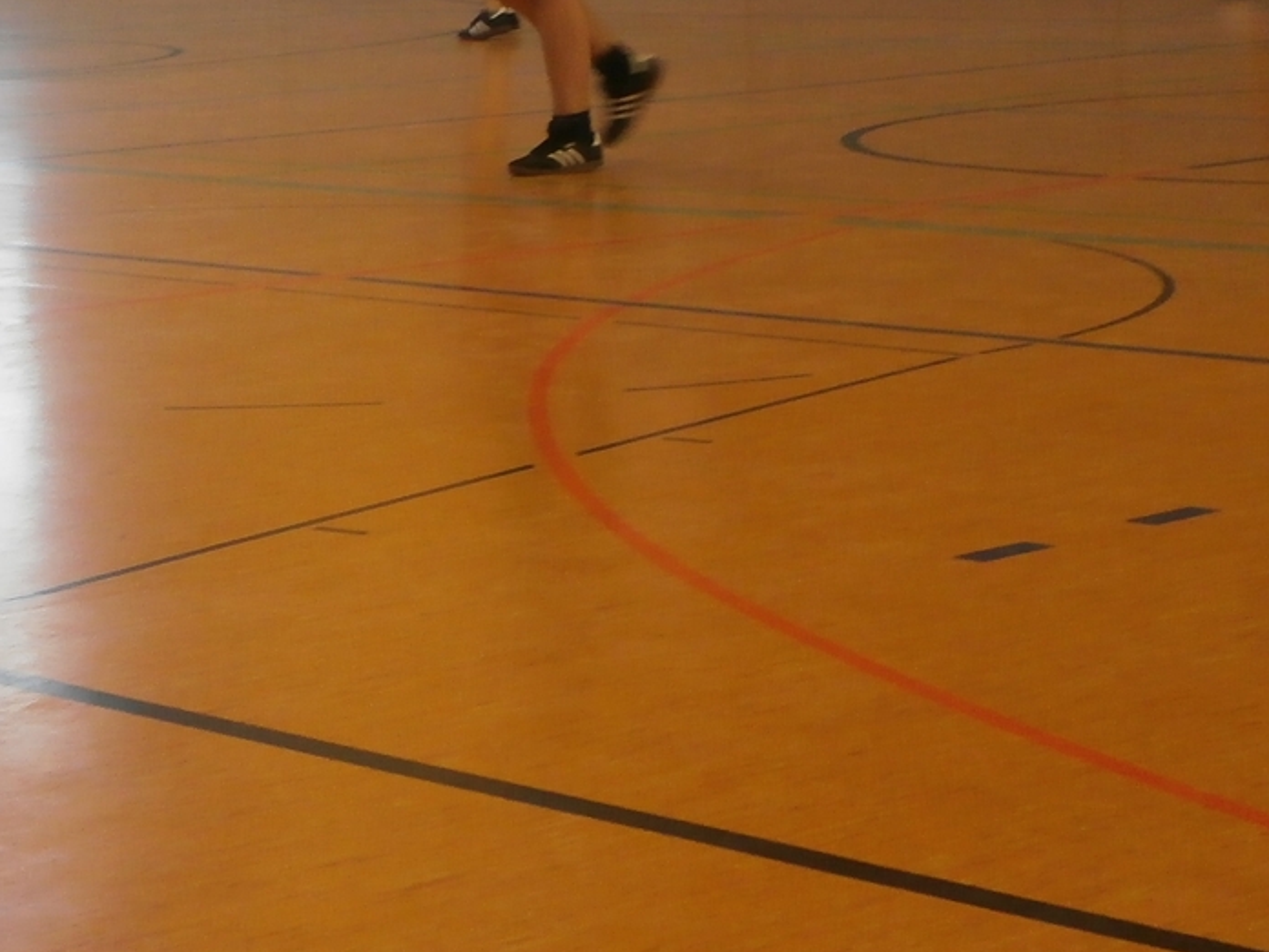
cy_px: 285
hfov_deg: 17.6
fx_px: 3959
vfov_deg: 13.7
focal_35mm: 108
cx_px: -120
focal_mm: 8.3
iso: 200
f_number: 3.4
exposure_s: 1/40
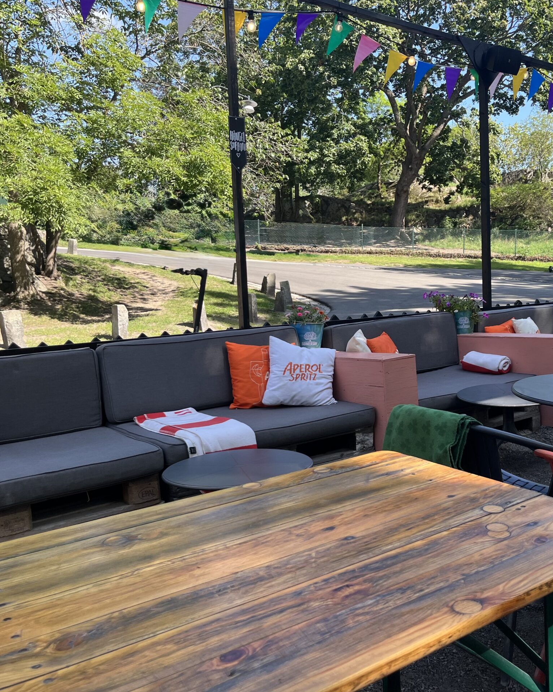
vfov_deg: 52.8
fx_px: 696
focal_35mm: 34
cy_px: 345
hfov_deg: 42.8
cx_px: 364
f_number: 1.6
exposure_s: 1/635
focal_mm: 5.1
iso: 50
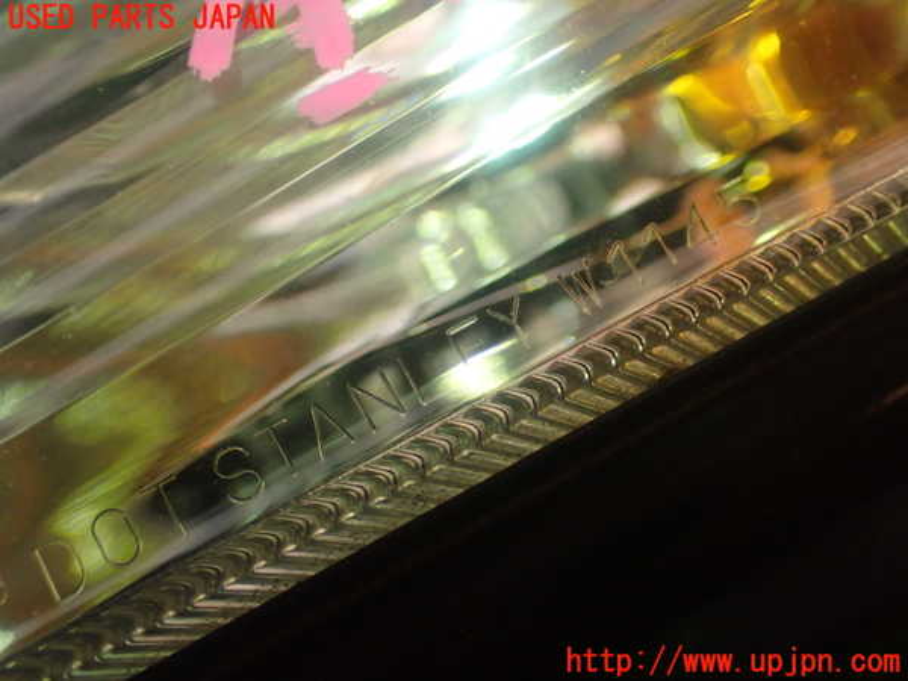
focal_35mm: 44
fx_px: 1154
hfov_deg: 42.9
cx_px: 454
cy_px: 340
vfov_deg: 32.9
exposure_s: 1/40
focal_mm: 7.84
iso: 640
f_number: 2.9
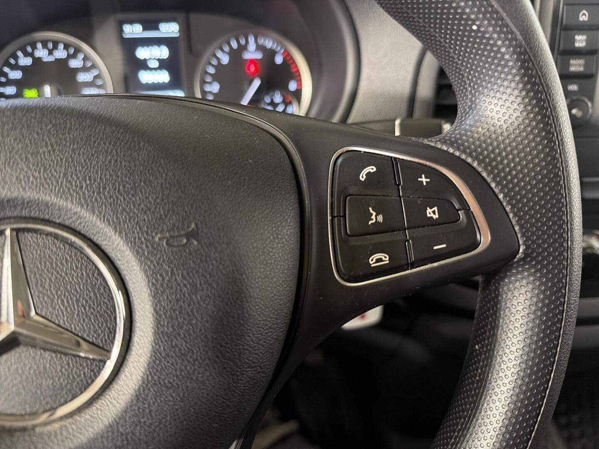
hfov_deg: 71.6
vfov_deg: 56.8
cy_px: 224
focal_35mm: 24
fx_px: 415
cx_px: 300
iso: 800
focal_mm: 6.76
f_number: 1.78
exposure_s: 1/33
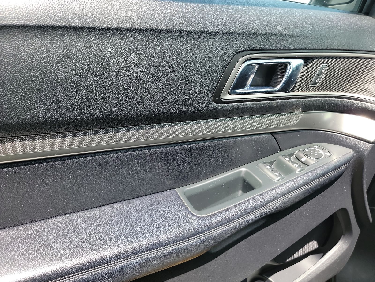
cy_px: 141
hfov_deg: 71.6
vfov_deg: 56.8
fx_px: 260
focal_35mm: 24
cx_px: 188
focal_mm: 6.7
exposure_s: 1/119
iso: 62
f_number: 1.8
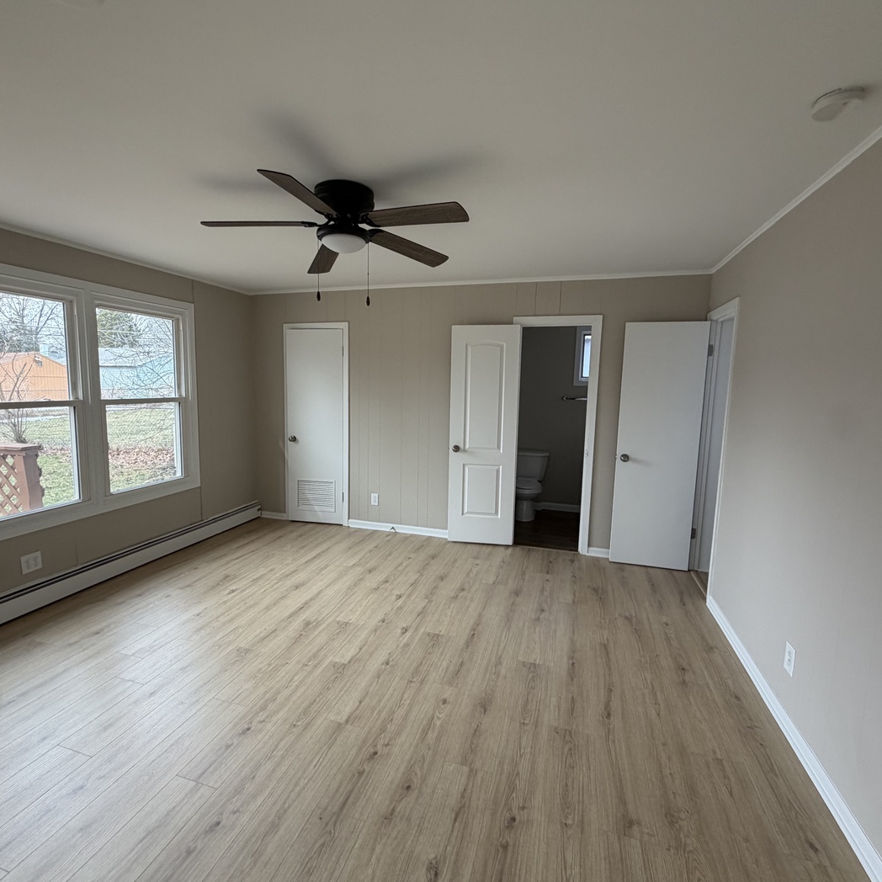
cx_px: 422
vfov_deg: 84.0
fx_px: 490
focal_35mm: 17
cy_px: 440
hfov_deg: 83.9
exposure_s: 1/121
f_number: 2.2
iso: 160
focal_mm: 2.22
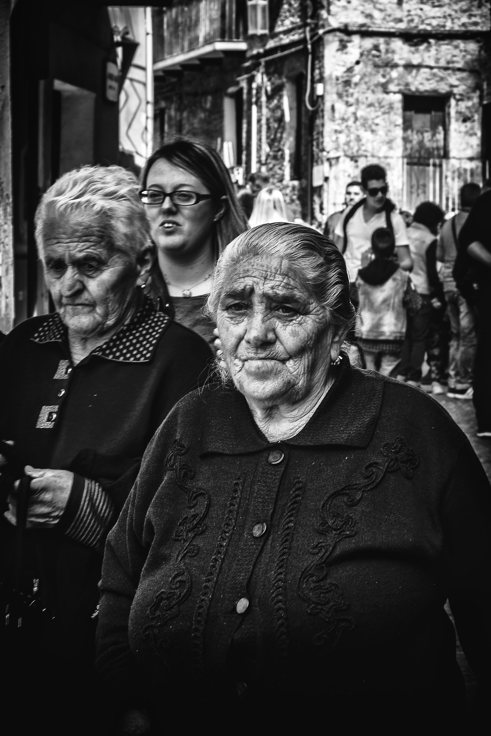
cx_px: 247
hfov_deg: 14.1
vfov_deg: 21.0
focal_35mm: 97
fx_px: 1985
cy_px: 315
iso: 250
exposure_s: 1/160
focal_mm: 55
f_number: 10
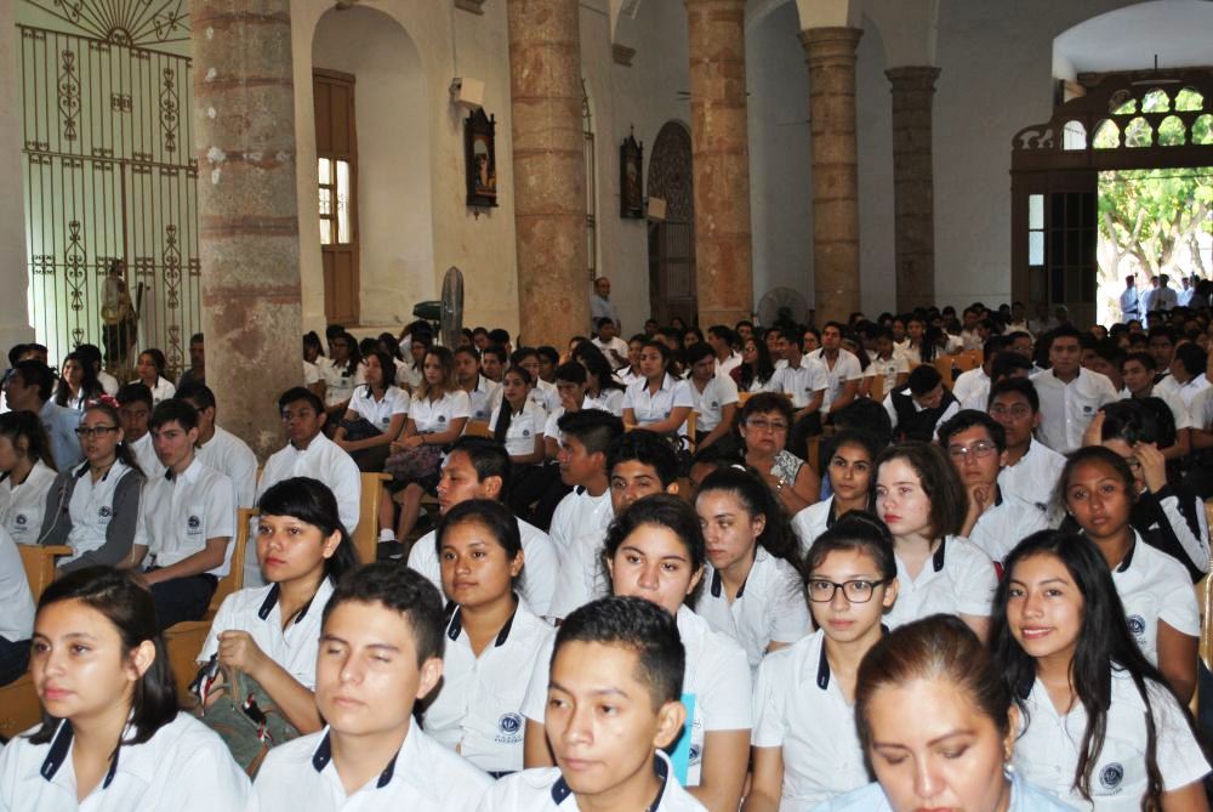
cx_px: 606
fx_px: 1720
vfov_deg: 26.5
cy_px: 406
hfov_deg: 38.8
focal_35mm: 51
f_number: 5
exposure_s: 1/60
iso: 200
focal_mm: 34
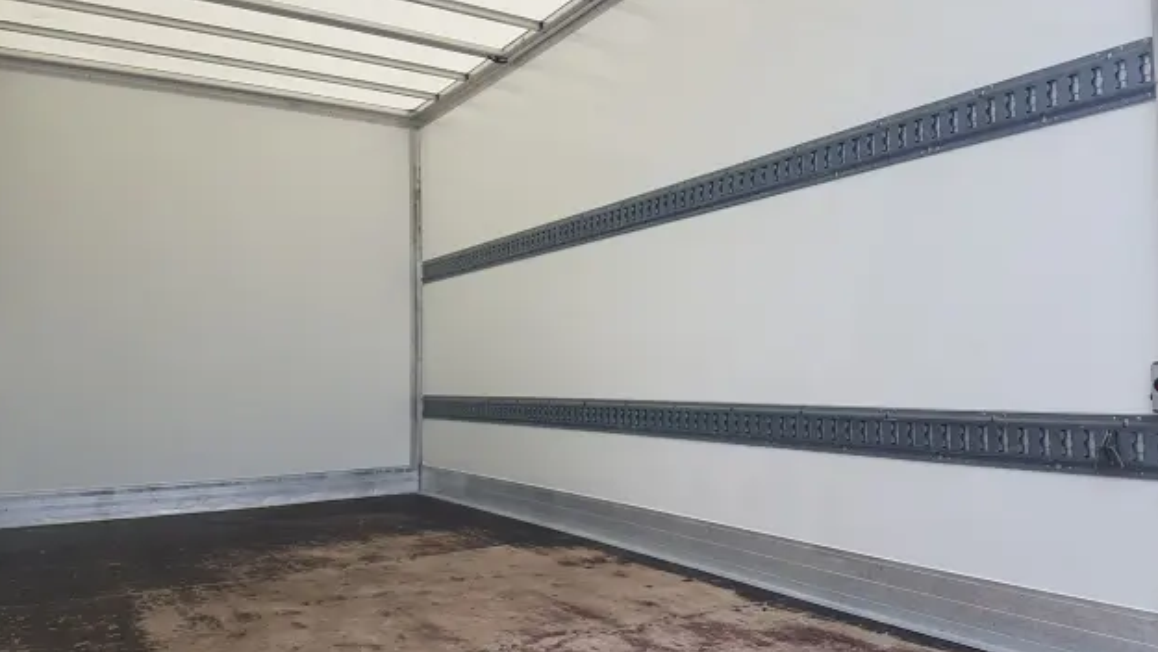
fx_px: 891
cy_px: 304
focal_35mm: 29
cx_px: 587
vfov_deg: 40.2
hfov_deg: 66.0
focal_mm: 4.2
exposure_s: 1/295
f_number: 1.7
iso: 40
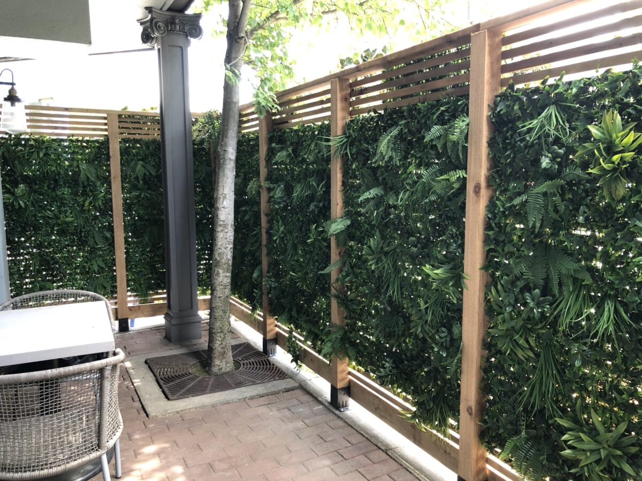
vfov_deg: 49.7
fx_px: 519
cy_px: 240
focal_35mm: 28
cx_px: 321
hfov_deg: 63.4
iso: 25
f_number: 1.8
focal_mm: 4
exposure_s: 1/30
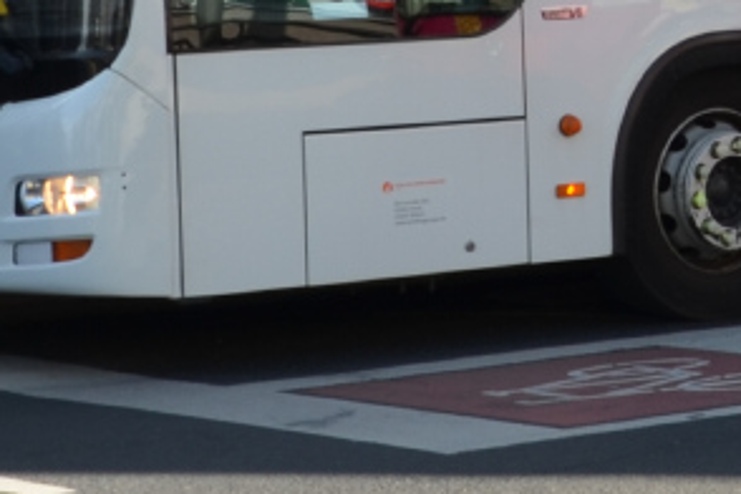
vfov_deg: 9.4
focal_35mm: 139
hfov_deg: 13.9
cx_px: 1094
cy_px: -379
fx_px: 2865
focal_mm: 21
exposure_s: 1/100
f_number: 8
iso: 100
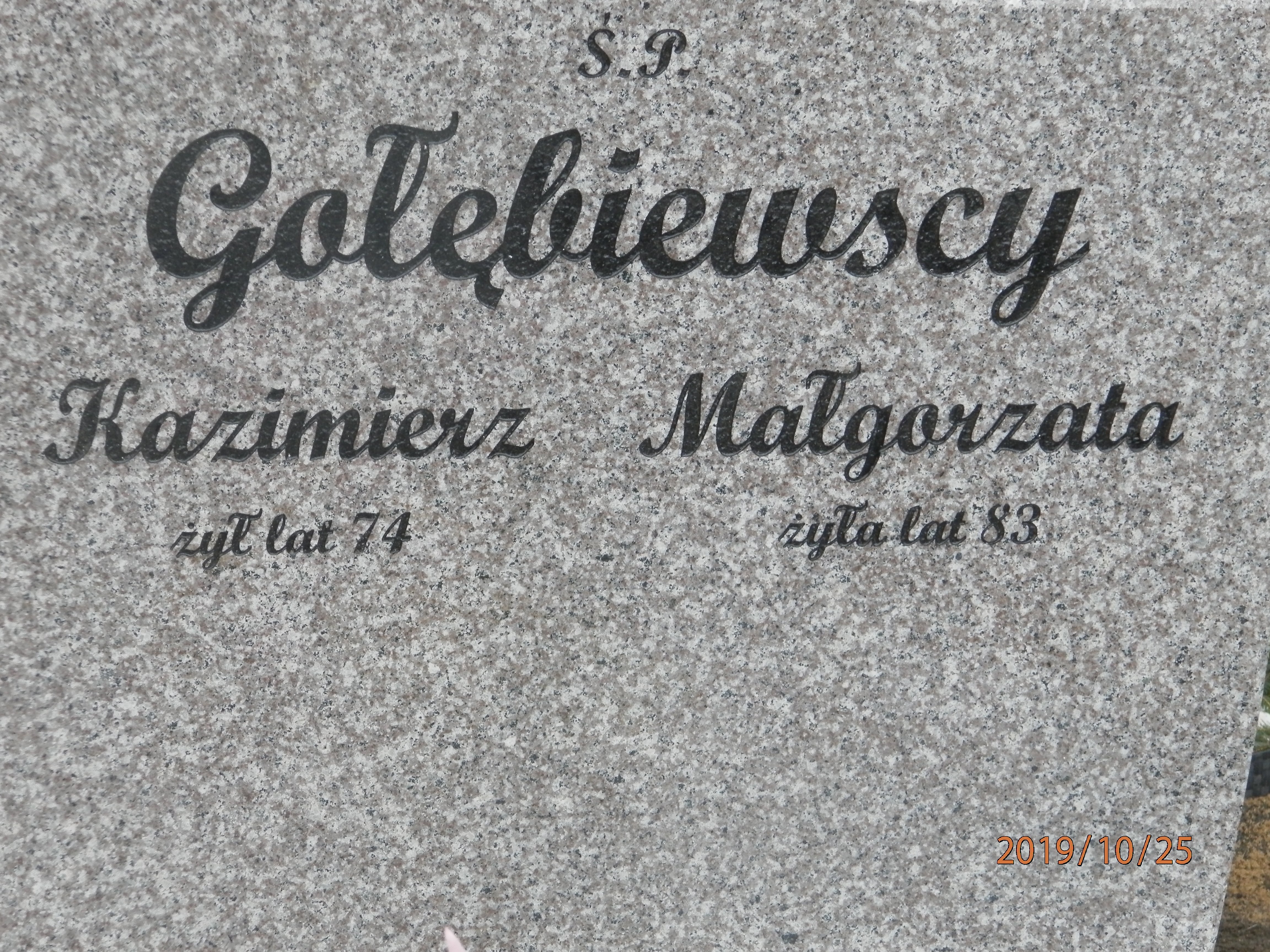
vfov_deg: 14.0
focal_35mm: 106
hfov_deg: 18.5
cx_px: 635
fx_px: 3889
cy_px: 476
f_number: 4.5
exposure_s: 1/80
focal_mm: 19
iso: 200
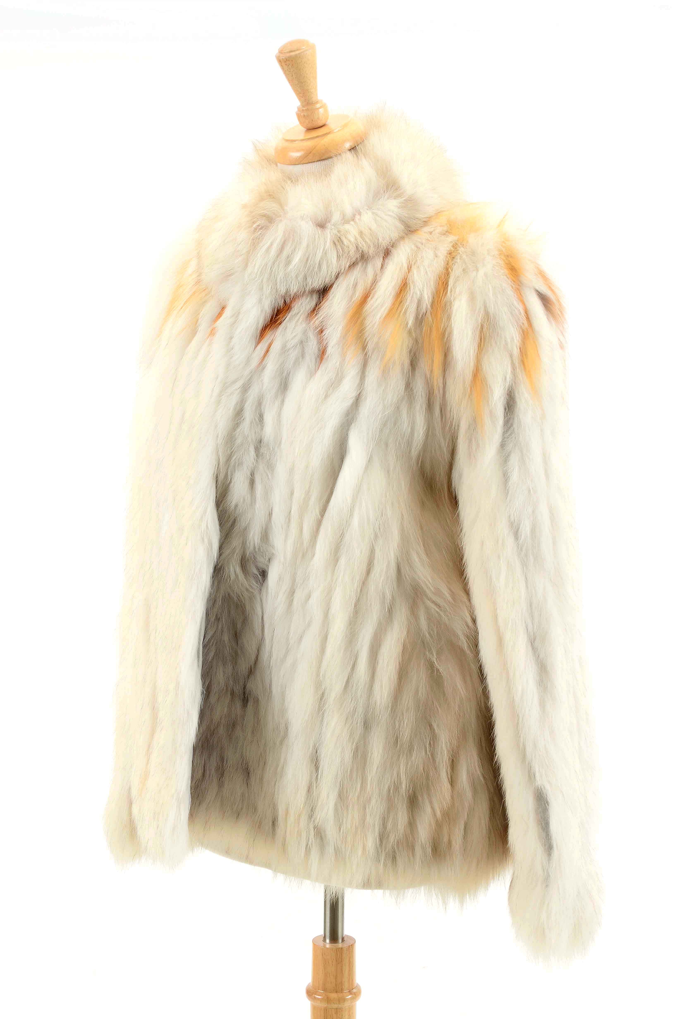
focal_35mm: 78
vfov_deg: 26.0
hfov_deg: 17.4
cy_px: 510
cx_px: 338
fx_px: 2204
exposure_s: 1/80
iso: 160
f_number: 8
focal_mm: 52
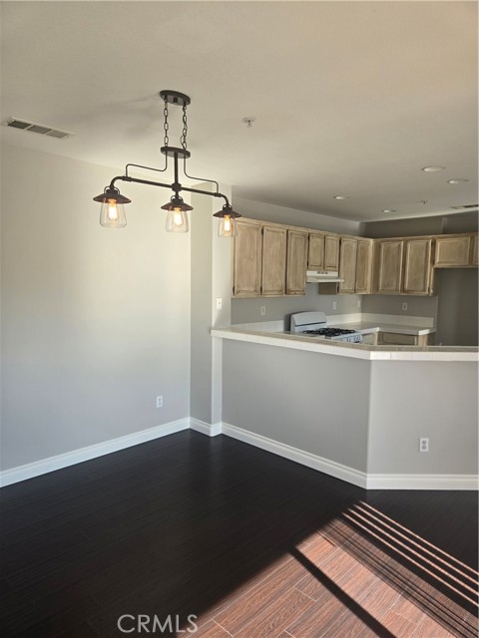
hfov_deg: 58.9
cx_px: 240
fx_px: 424
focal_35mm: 23
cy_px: 319
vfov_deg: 73.9
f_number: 1.8
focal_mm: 5.4
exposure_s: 1/120
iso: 32
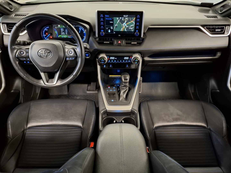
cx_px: 116
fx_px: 153
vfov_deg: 58.9
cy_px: 86
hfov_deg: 73.9
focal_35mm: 23
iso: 800
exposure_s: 1/25
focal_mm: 5.54
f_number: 1.8
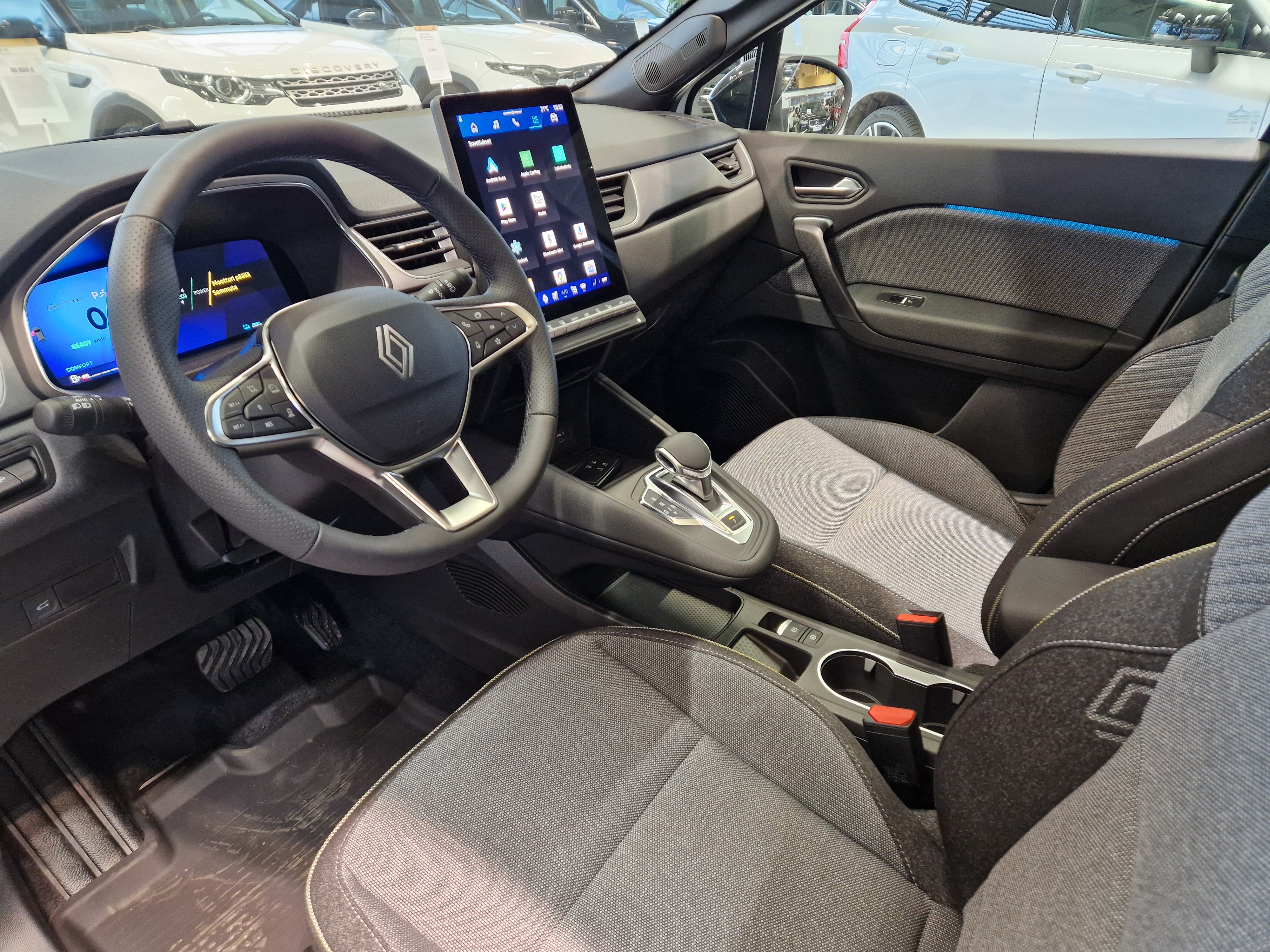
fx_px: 844
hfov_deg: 73.9
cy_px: 476
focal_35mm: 23
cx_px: 635
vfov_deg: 58.9
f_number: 1.8
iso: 400
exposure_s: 1/100
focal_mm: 5.4
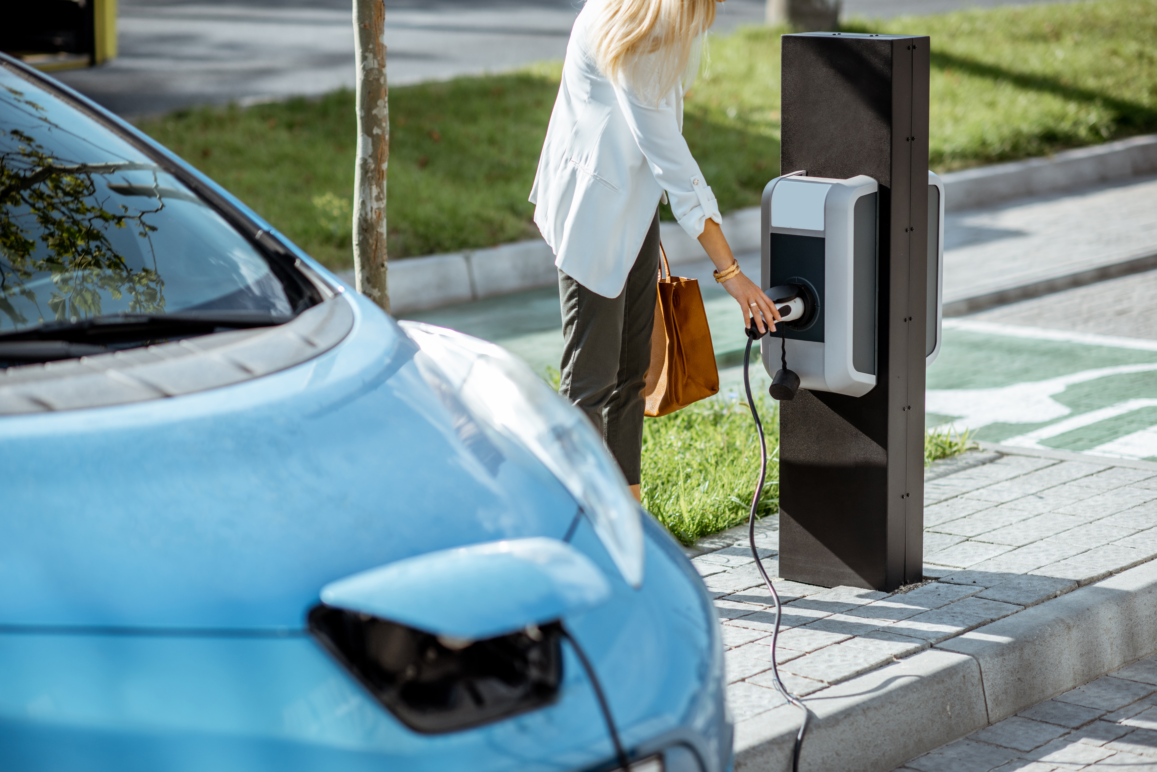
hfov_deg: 23.9
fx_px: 2733
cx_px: 578
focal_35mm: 85
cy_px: 386
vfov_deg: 16.1
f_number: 2.2
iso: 200
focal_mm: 85
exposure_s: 1/3200
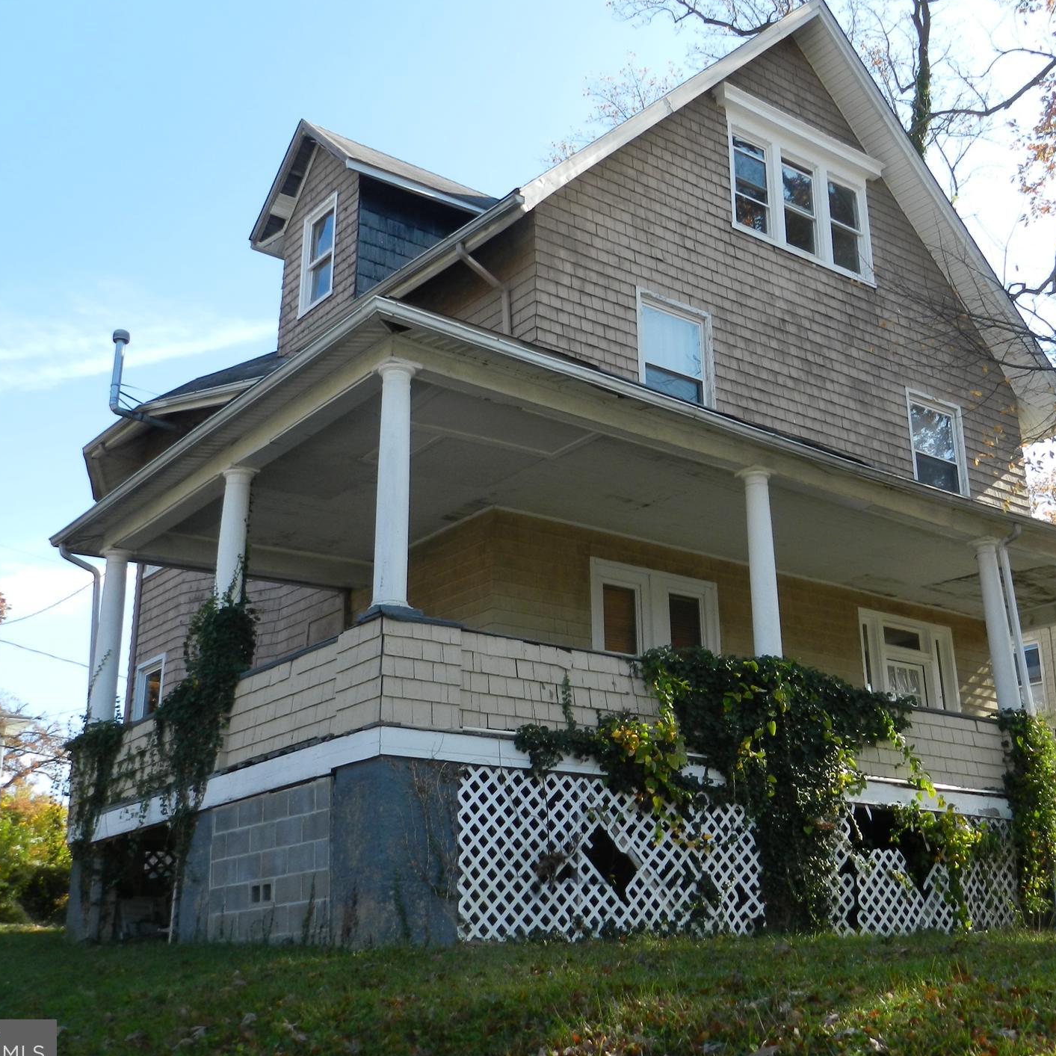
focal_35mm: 41
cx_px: 635
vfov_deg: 40.9
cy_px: 507
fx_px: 1415
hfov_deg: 40.7
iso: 160
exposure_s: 1/500
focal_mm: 5.6
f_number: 3.7
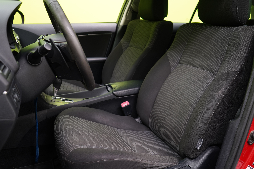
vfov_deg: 40.0
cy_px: 84
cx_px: 127
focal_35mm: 33
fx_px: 233
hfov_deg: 57.2
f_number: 4.5
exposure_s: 1/10
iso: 400
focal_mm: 33
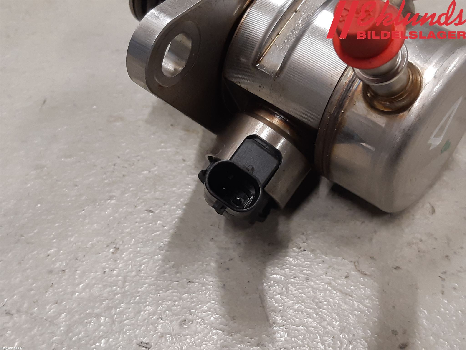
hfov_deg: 67.3
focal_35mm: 26
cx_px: 233
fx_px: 350
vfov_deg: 53.1
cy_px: 175
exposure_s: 1/50
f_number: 1.7
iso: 125
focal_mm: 3.93
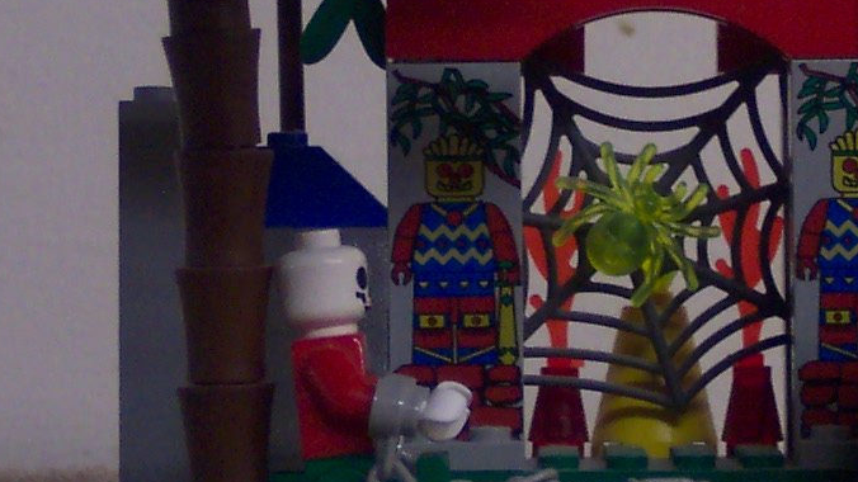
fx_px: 4822
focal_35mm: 212
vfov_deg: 5.7
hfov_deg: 10.2
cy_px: 175
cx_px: 621
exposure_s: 1/8
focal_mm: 16
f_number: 4
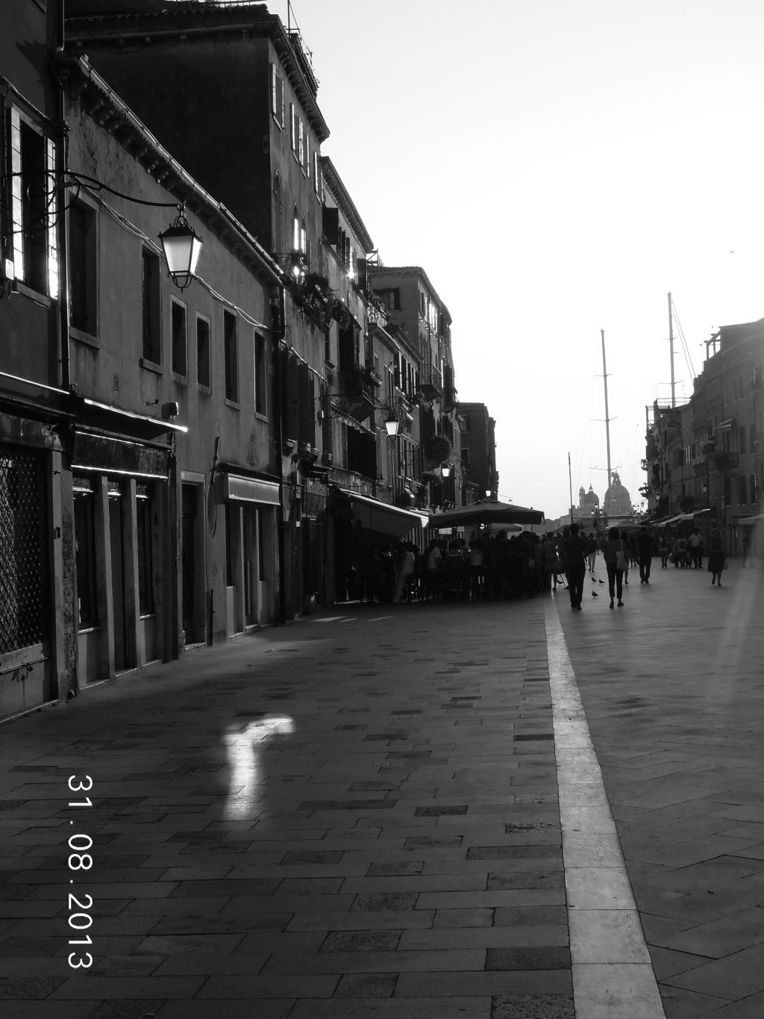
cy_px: 510
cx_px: 382
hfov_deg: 29.1
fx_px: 1471
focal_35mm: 50
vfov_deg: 38.2
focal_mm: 9
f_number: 5.9
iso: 160
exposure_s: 1/640
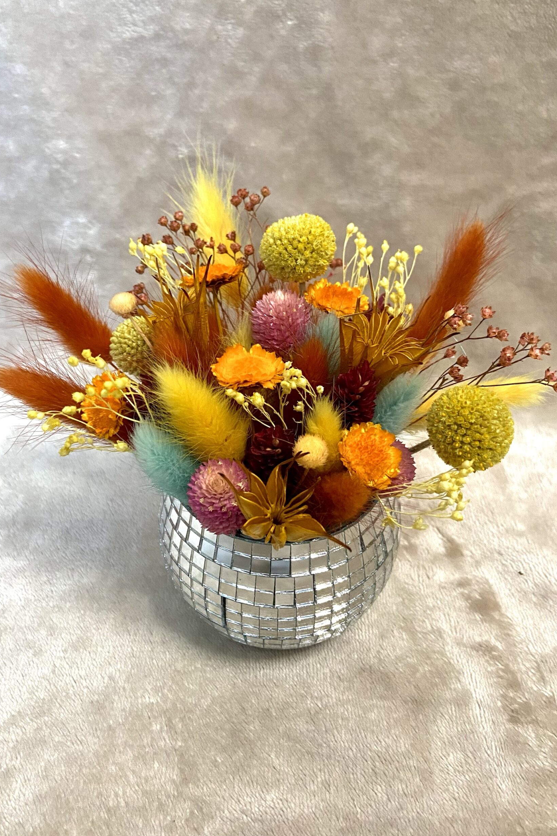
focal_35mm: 28
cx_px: 266
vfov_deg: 65.5
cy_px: 404
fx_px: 650
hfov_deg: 46.4
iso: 500
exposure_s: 1/60
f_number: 1.8
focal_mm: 4.25
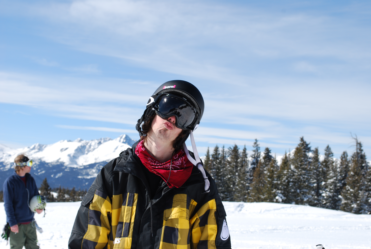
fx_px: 712
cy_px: 124
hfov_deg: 29.2
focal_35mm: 69
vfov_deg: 19.8
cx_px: 186
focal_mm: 46
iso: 125
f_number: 10
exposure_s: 1/250
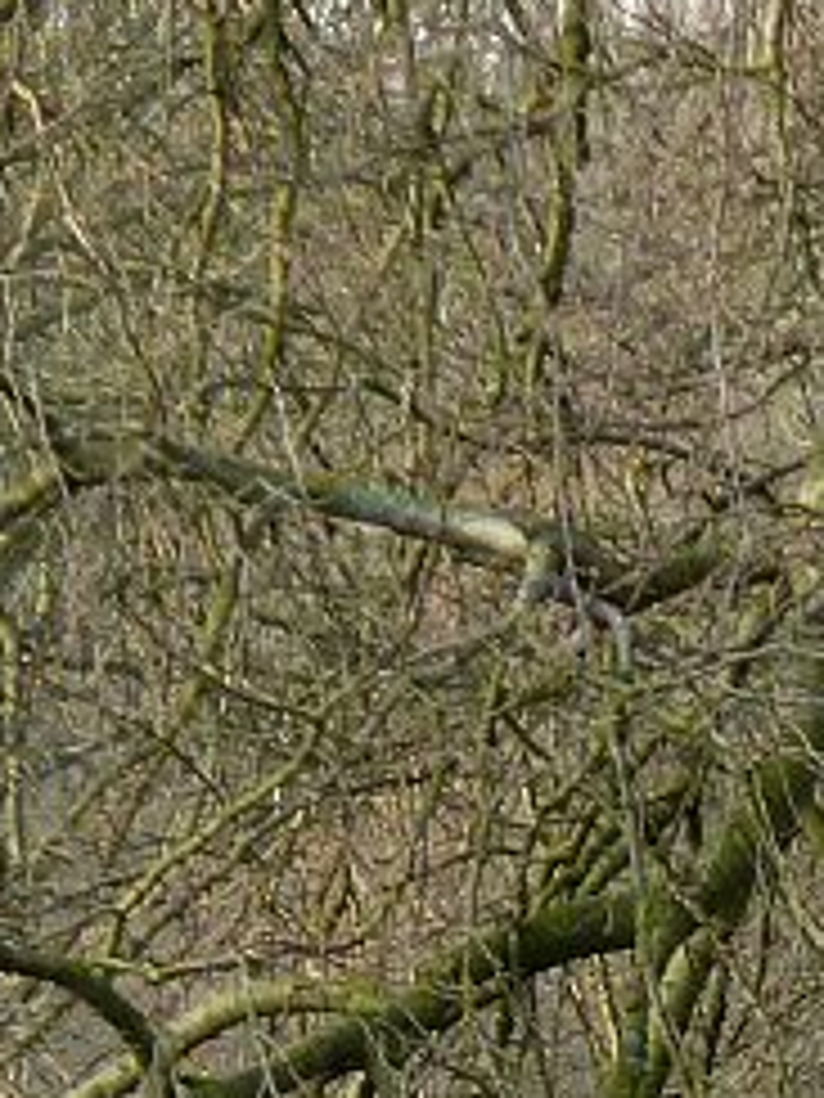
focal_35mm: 945
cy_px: 1624
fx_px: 29993
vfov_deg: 2.1
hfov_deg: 1.6
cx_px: 1657
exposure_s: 1/80
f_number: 4.6
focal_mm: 37
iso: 100
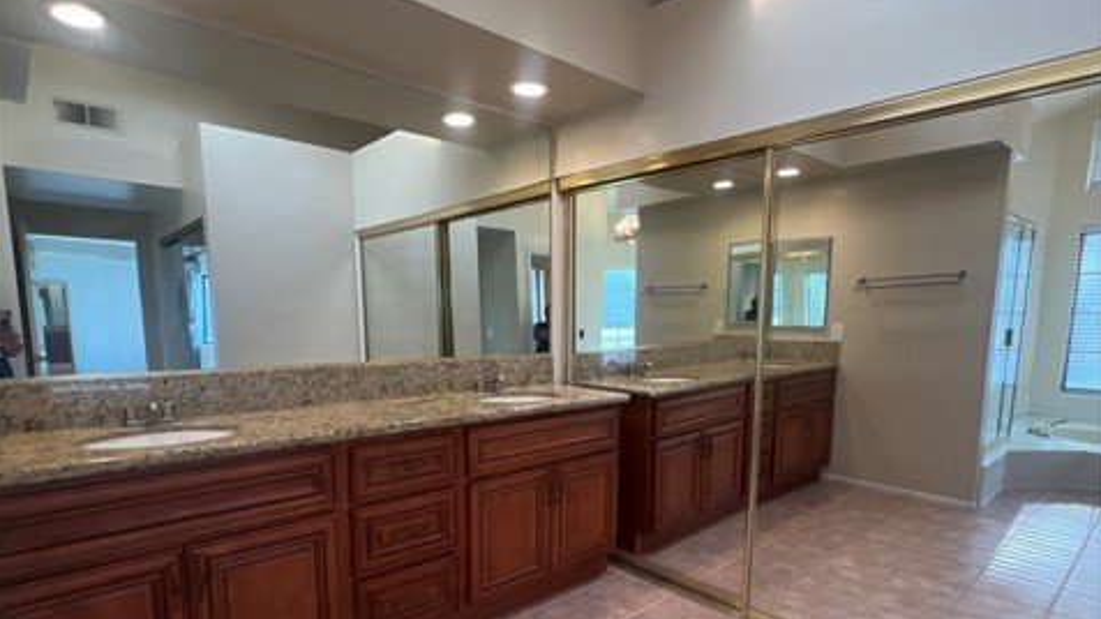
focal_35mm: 19
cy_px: 400
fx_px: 555
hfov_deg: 89.6
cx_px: 552
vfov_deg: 57.3
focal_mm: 1.57
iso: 200
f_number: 1.8
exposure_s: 1/120
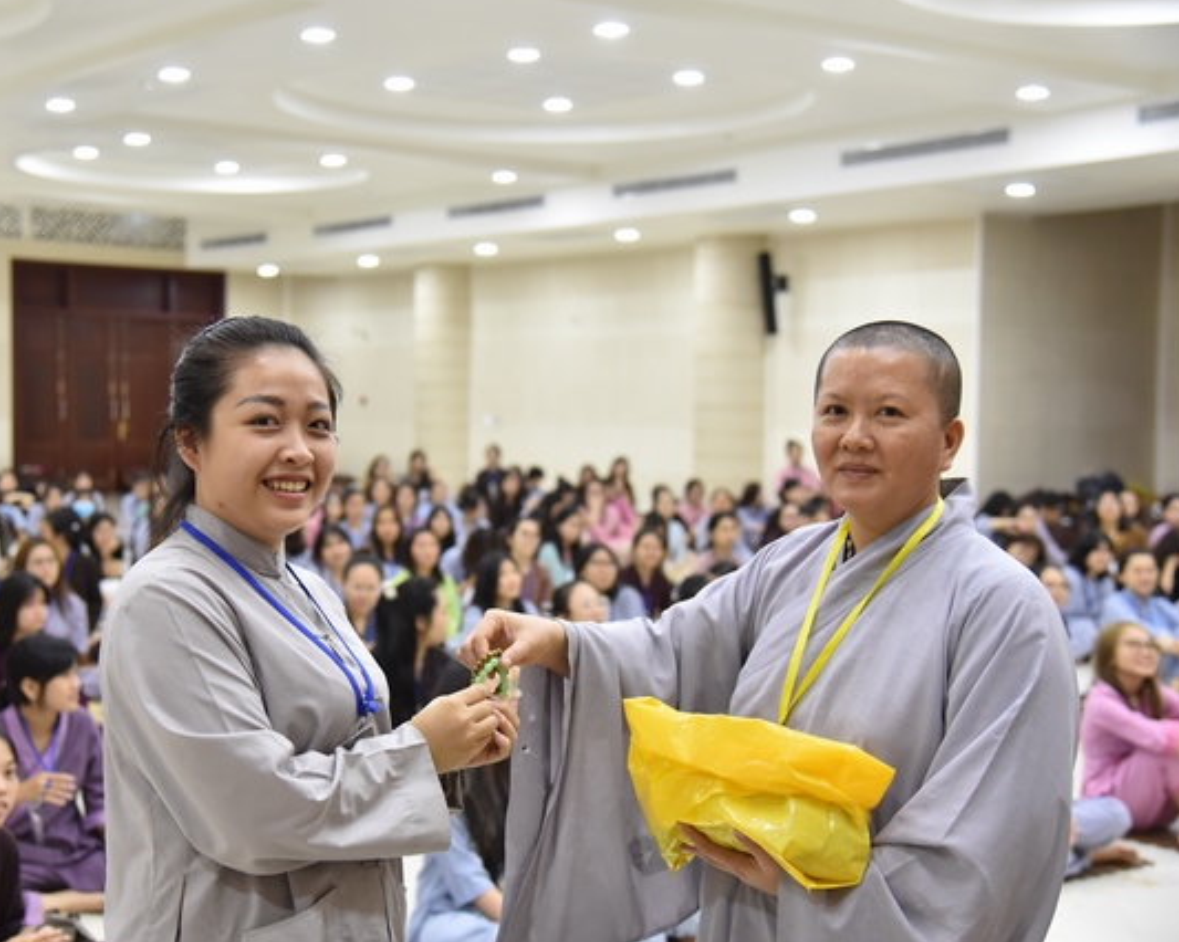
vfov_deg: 27.6
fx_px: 1918
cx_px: 495
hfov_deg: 34.1
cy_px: 467
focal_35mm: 55
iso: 2500
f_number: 4
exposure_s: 1/80
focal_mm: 48
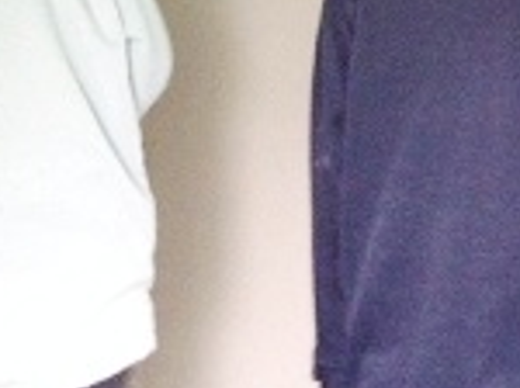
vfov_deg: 15.9
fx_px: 1320
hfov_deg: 20.4
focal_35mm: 88
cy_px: -123
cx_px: 669
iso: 500
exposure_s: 1/15
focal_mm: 3.3
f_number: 2.4
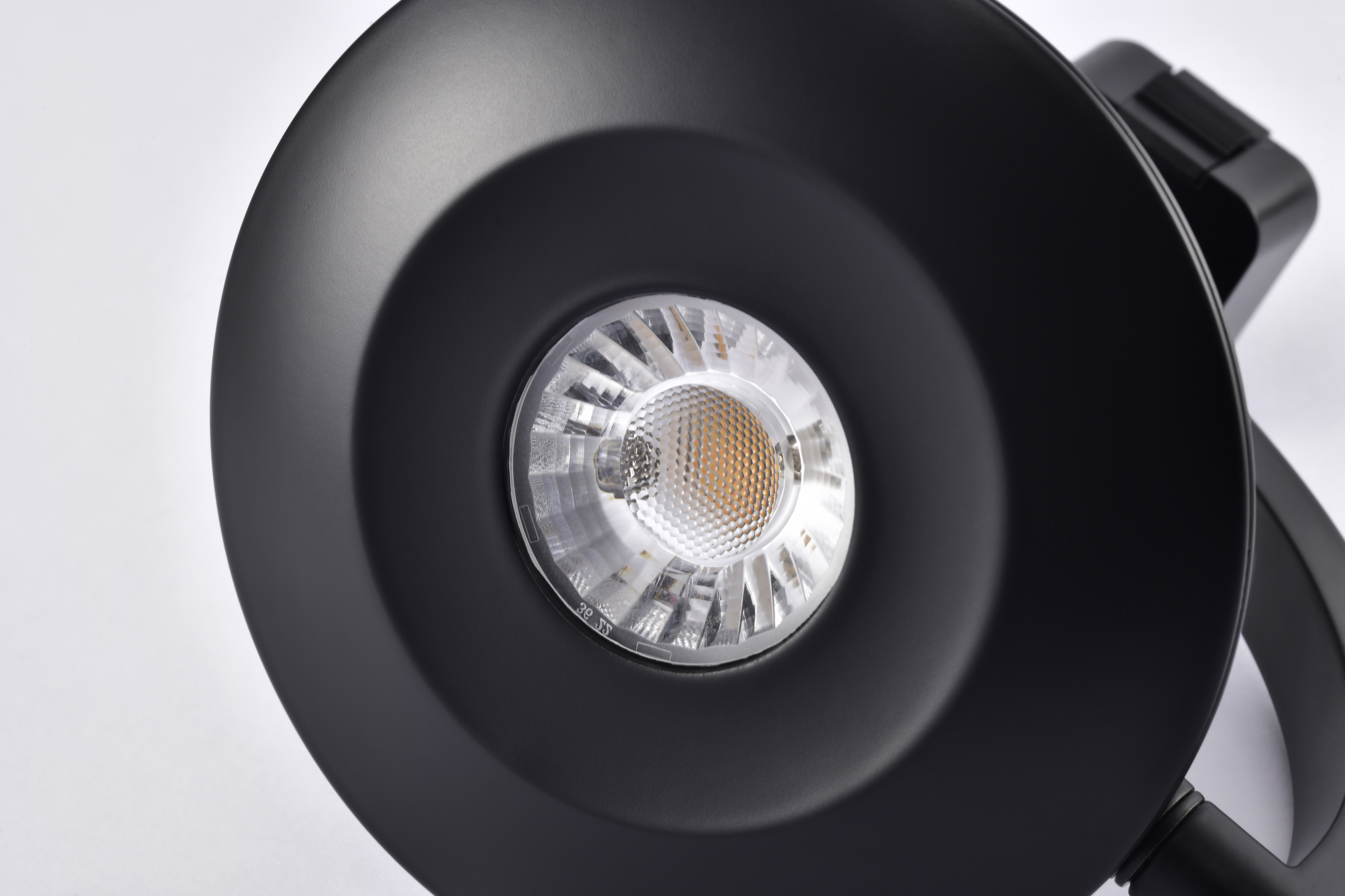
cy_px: 448
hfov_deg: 20.4
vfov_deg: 13.7
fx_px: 3736
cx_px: 672
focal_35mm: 100
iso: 125
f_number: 18
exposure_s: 1/80
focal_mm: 100
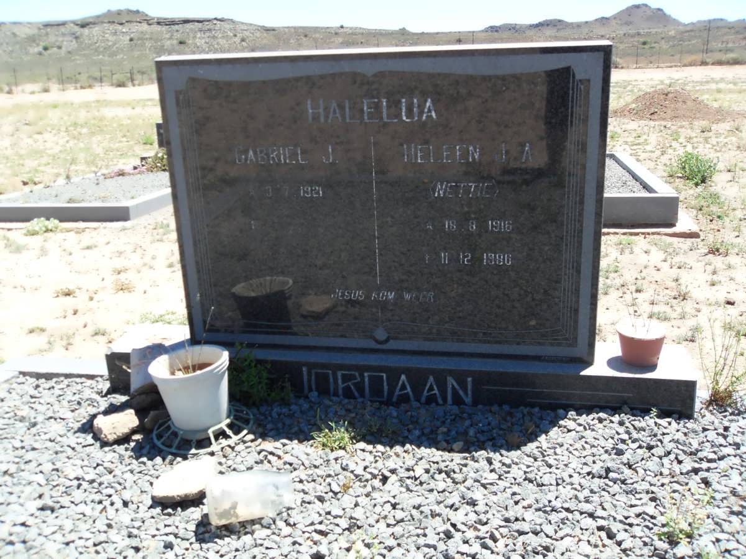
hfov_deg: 52.6
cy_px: 280
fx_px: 754
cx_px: 373
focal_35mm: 35
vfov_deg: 40.7
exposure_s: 1/350
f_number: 3.5
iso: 80
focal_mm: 6.3
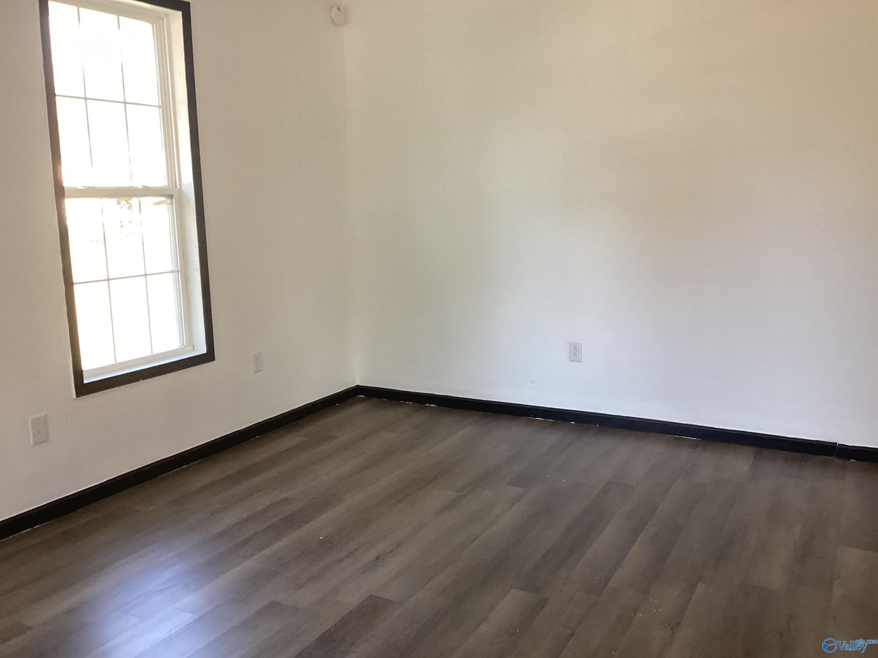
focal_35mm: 31
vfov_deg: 45.4
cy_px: 329
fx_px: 786
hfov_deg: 58.4
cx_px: 439
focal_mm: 3.3
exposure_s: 1/60
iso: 100
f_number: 2.4
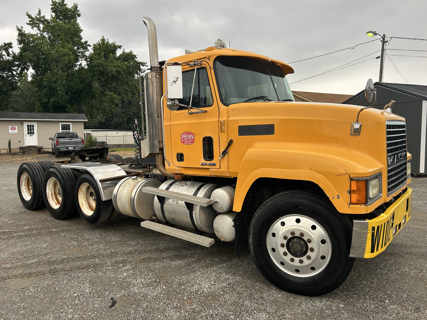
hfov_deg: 67.3
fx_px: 321
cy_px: 160
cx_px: 214
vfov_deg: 53.1
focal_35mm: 26
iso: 40
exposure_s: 1/230
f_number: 1.5
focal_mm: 5.7
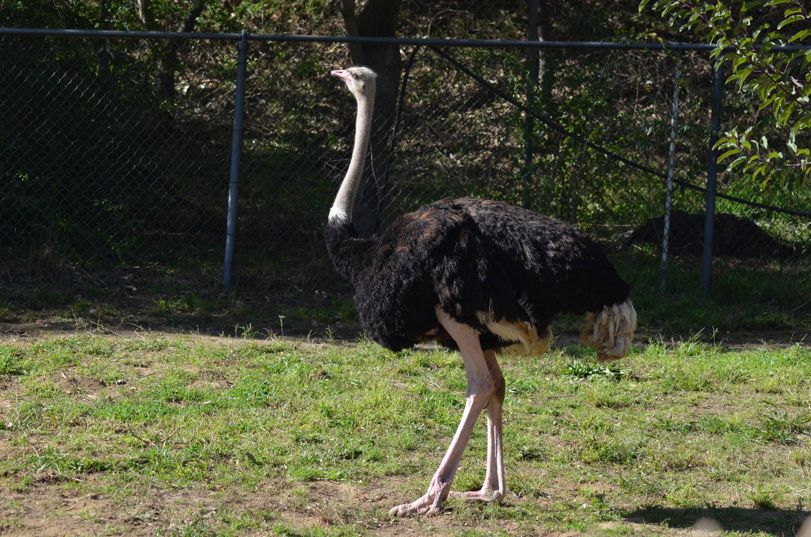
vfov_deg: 7.6
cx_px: 406
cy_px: 268
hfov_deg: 11.4
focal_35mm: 180
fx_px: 4047
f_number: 5.6
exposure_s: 1/500
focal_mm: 120
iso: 220
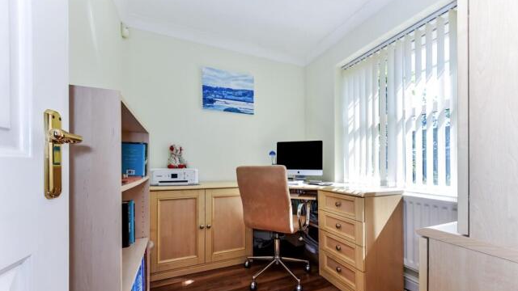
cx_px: 264
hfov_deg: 103.0
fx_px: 206
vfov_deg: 70.1
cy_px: 169
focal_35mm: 15
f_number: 9
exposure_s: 1/200
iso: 400
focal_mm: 14
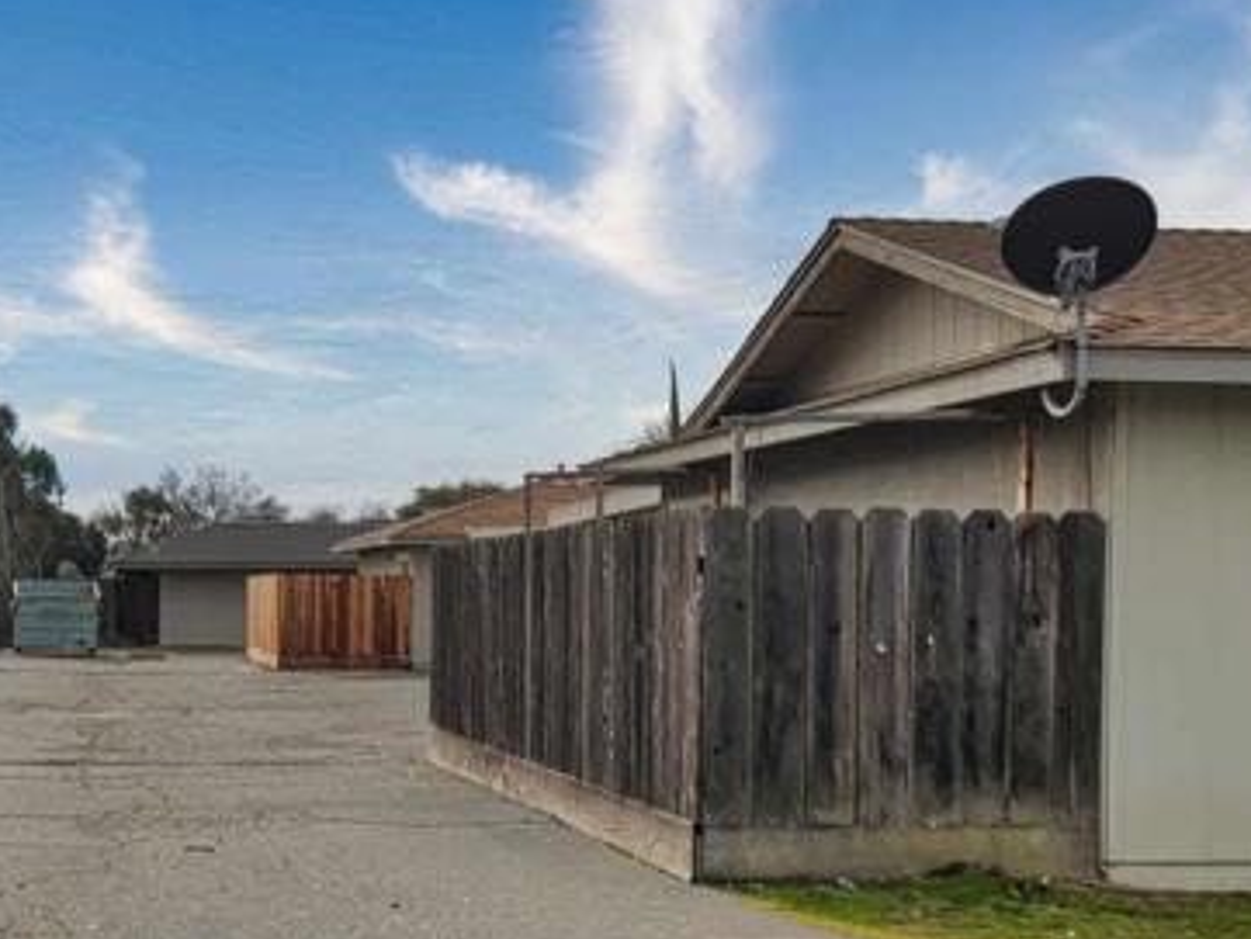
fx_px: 1844
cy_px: 648
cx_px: 298
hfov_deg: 36.5
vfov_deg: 28.3
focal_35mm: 51
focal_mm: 9
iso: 125
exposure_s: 1/250
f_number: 8
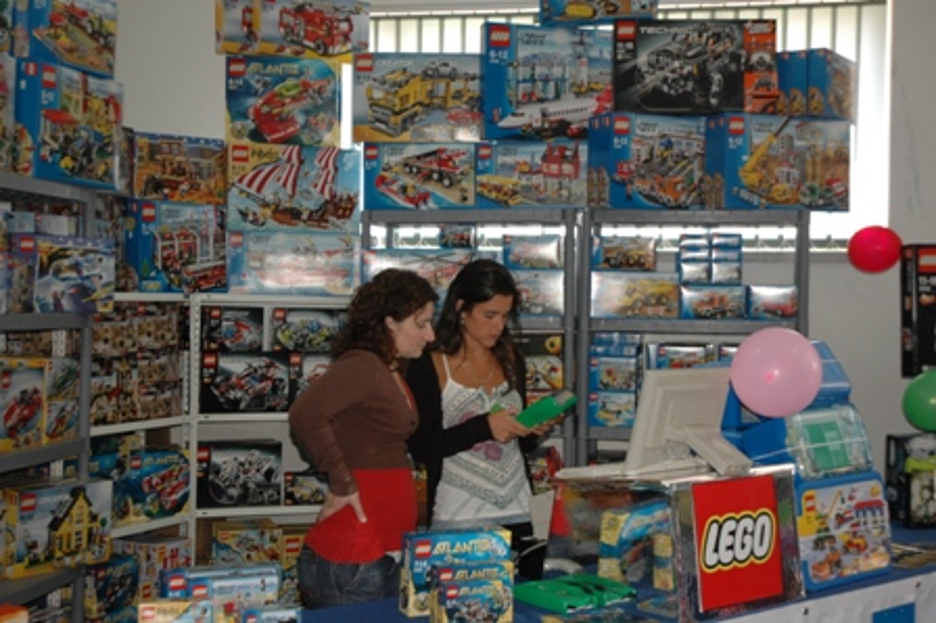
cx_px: 468
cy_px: 312
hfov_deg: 38.9
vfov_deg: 26.4
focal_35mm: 51
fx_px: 1325
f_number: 4.2
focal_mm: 34
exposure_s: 1/60
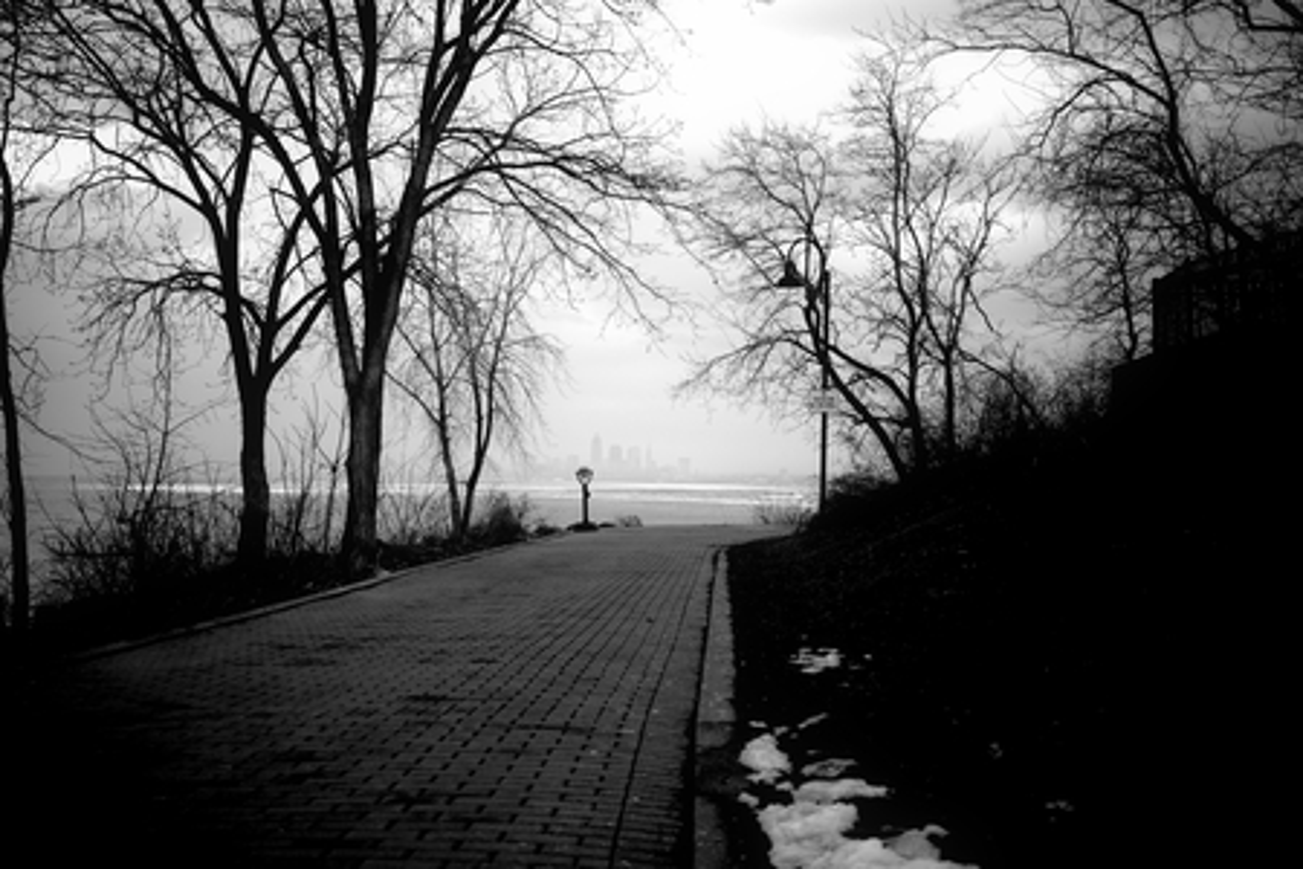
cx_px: 652
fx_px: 1448
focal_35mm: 40
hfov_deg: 48.5
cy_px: 434
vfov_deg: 33.4
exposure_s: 1/1000
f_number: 2.8
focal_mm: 26
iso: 100
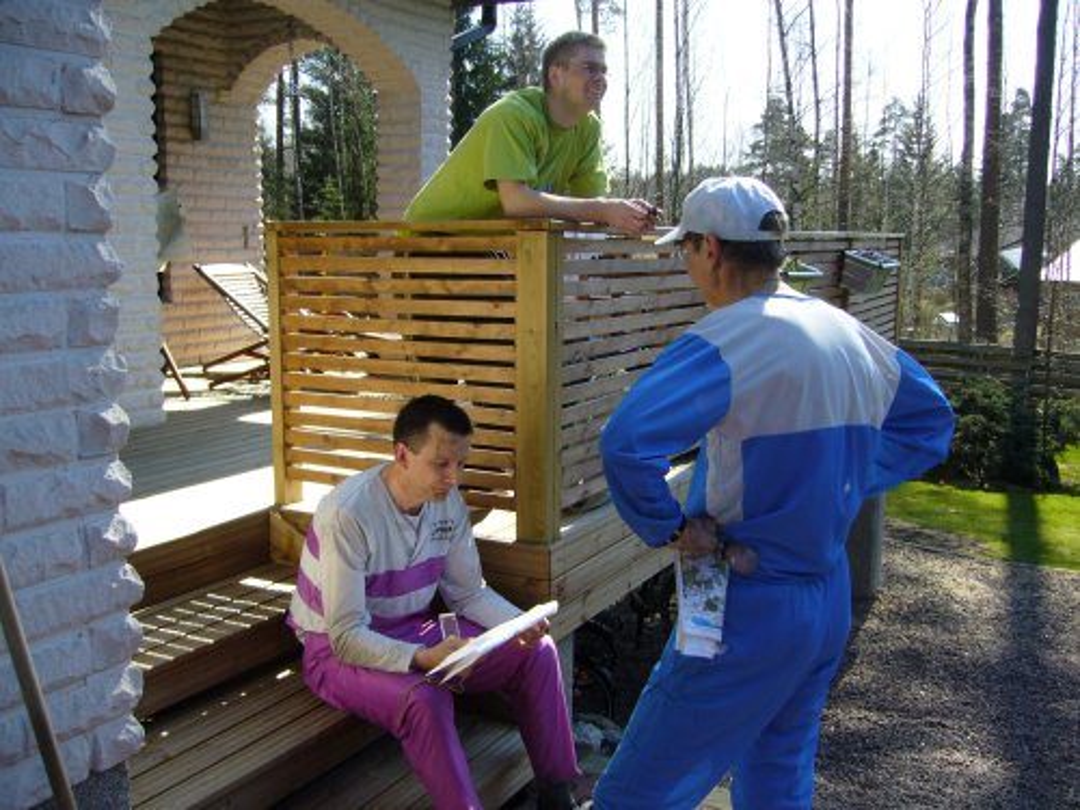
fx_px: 1092
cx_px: 540
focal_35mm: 35
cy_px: 405
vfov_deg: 40.7
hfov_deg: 52.6
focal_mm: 5.8
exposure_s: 1/400
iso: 80
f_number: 2.8
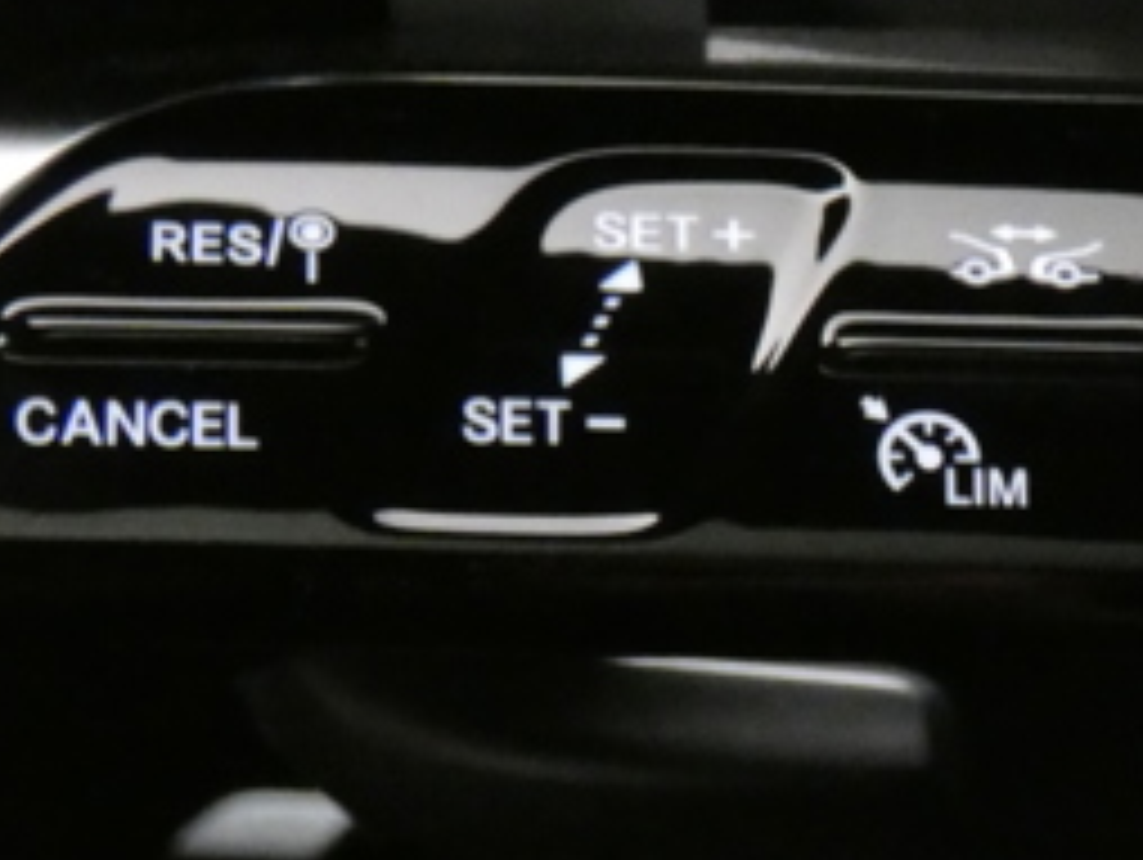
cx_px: 1314
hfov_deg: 11.2
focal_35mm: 173
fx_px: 5718
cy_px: 887
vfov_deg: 8.5
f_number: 4
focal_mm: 9.9
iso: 1600
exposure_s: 1/13
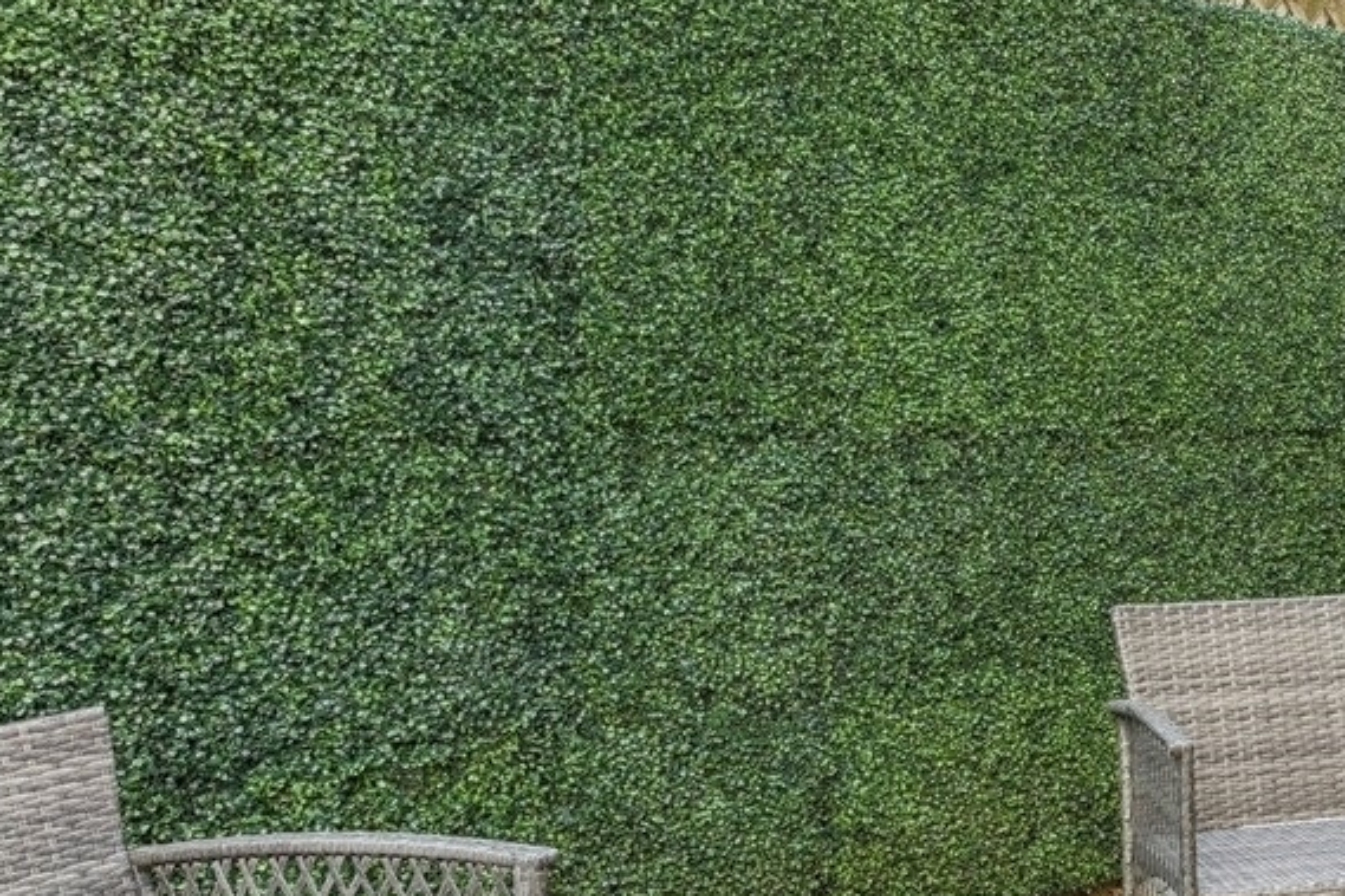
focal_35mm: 45
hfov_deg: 38.6
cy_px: 409
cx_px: 1350
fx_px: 1681
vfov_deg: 29.8
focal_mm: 16
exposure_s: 1/50
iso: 320
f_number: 8
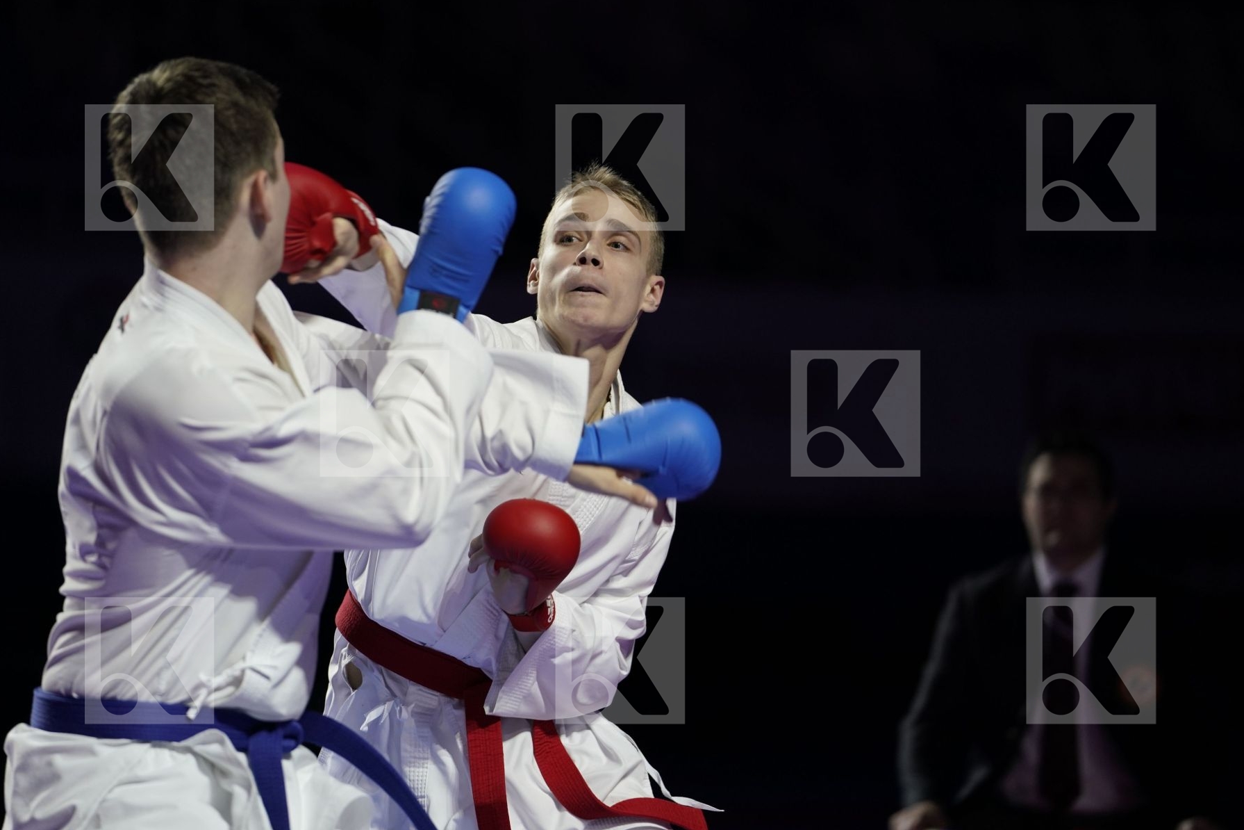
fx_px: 6565
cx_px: 620
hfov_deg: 10.8
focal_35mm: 190
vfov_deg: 7.2
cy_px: 414
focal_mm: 189
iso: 1250
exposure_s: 1/1000
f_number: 2.8
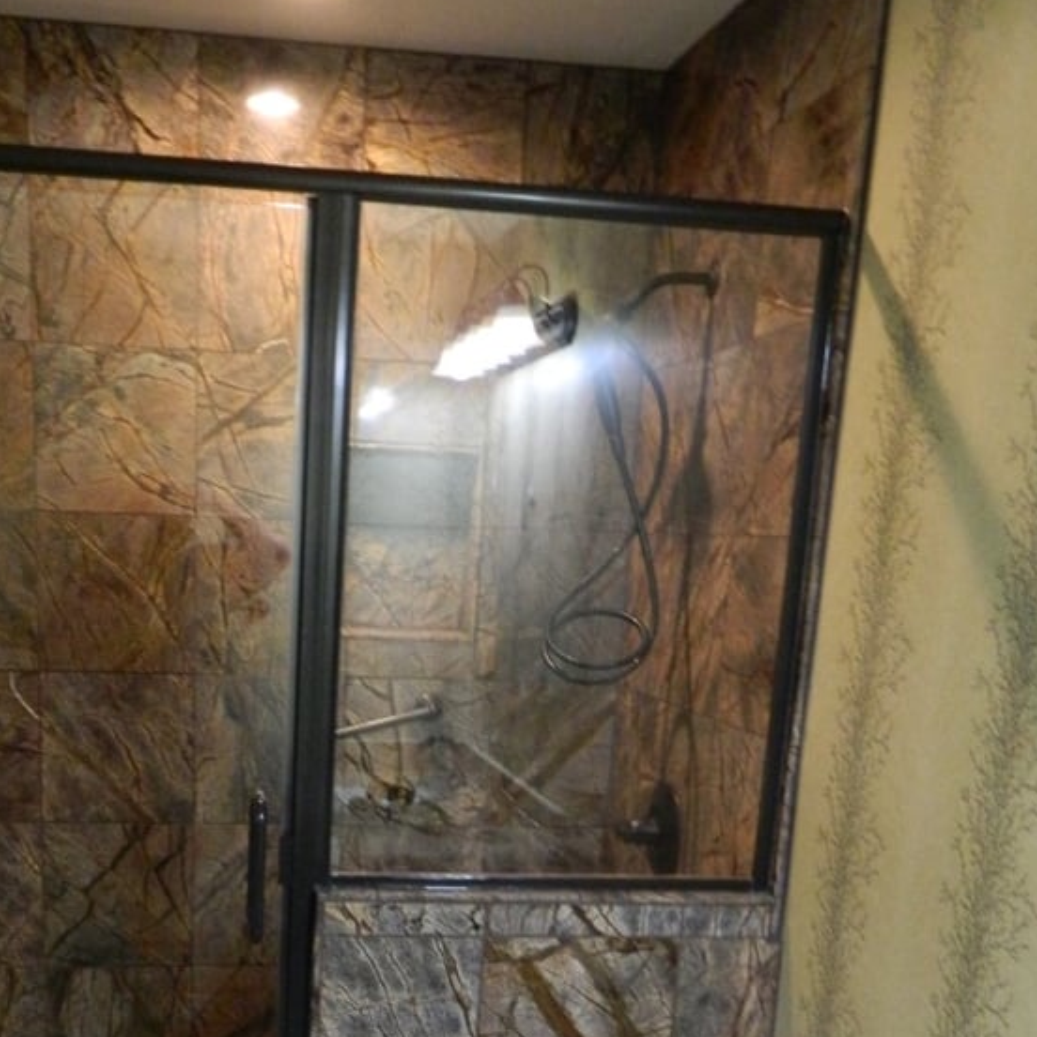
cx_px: 366
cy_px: 874
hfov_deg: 41.4
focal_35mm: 40
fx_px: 1356
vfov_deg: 39.7
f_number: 3.1
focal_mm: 4.5
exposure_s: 1/25
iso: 400
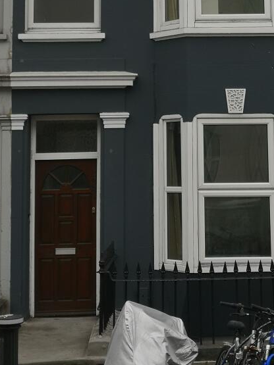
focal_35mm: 83
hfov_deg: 17.6
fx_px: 876
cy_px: 38
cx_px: 212
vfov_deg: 23.0
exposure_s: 1/844
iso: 50
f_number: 1.8
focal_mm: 3.95
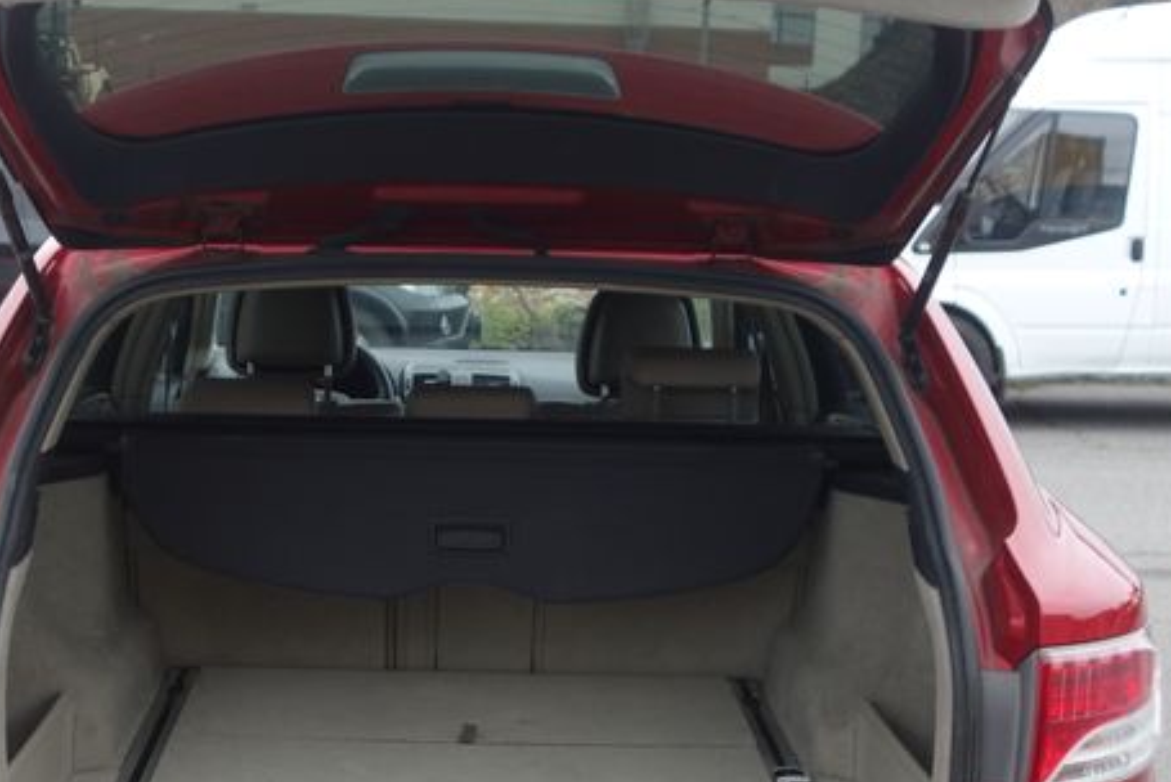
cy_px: 518
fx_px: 2050
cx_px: 468
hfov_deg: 31.8
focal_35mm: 63
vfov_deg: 21.5
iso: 125
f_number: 2.5
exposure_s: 1/100
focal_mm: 10.4
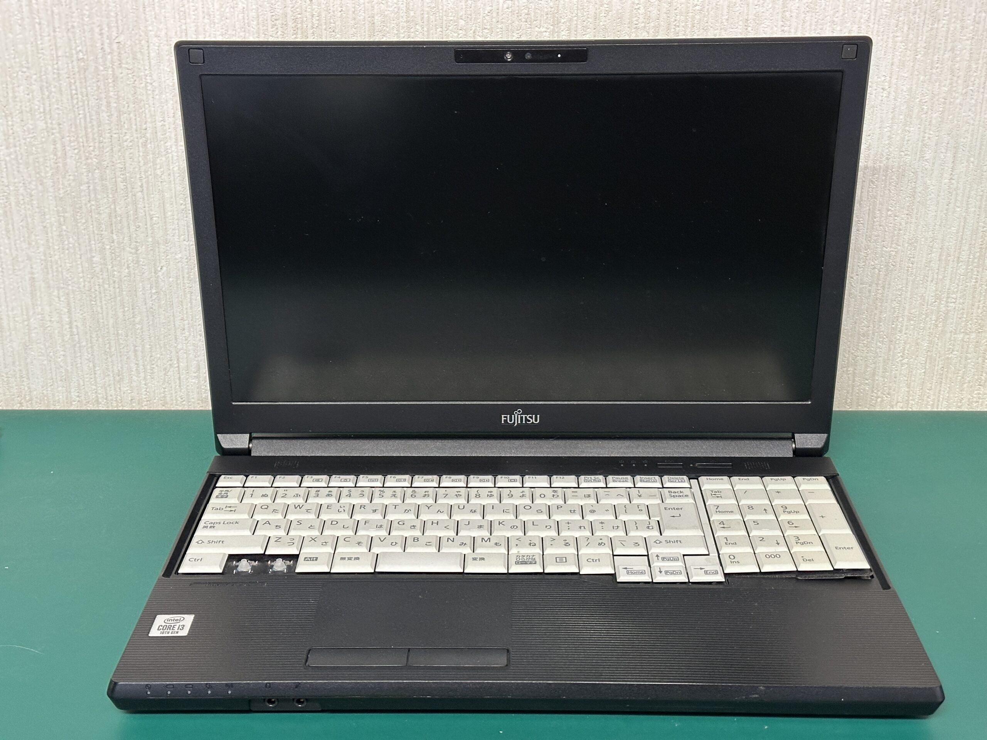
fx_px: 1369
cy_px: 370
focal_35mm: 48
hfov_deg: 39.7
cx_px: 494
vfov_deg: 30.3
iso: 400
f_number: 1.78
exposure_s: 1/33
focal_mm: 6.86
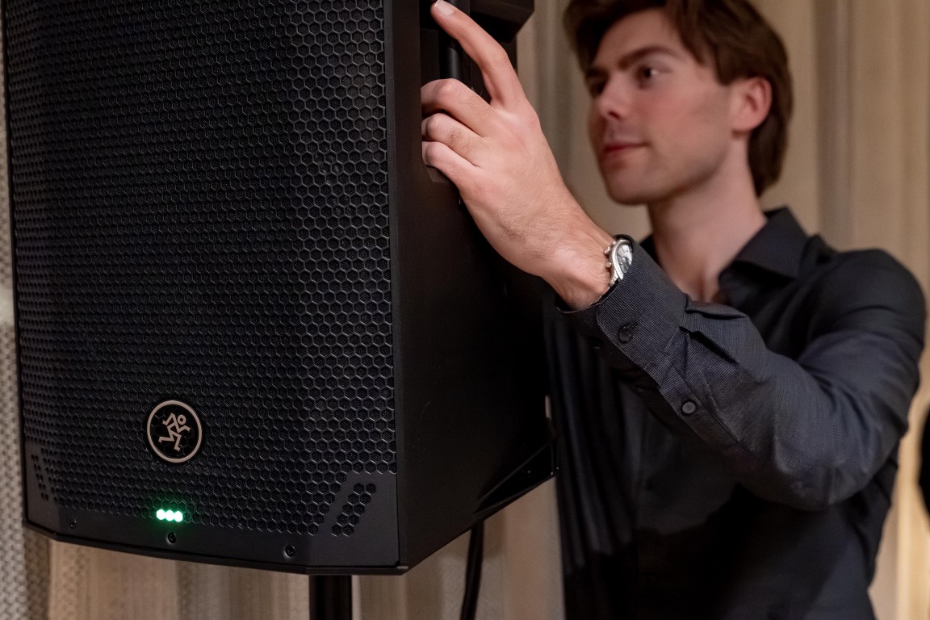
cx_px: 465
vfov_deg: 26.0
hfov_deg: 38.2
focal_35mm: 52
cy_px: 310
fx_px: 1343
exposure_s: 1/200
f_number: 3.2
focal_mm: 35
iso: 3200
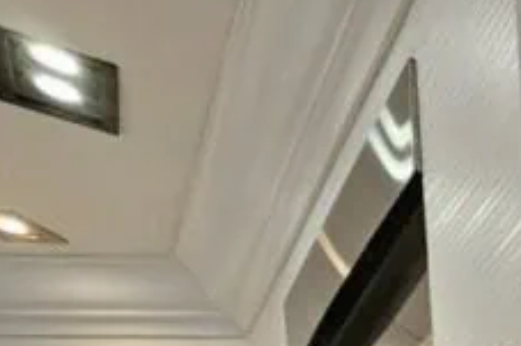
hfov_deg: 17.0
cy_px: 820
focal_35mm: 61
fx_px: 882
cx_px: 1152
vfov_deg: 14.7
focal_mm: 2.2
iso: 160
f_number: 2.2
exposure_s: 1/60
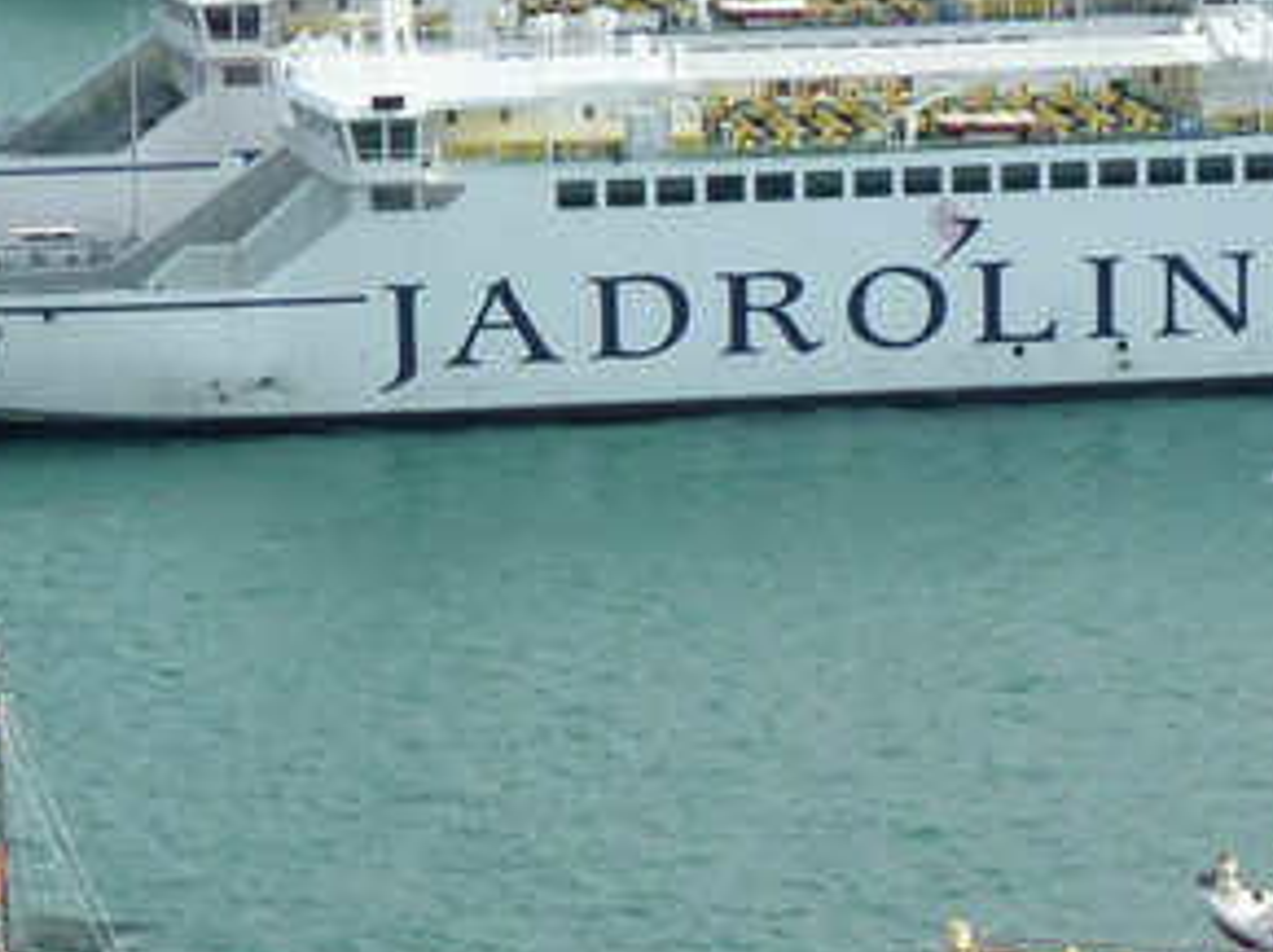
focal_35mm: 234
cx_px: 852
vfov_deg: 6.3
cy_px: 1395
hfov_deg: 8.5
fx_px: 8598
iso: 80
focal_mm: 9.5
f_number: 5
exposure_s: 1/250
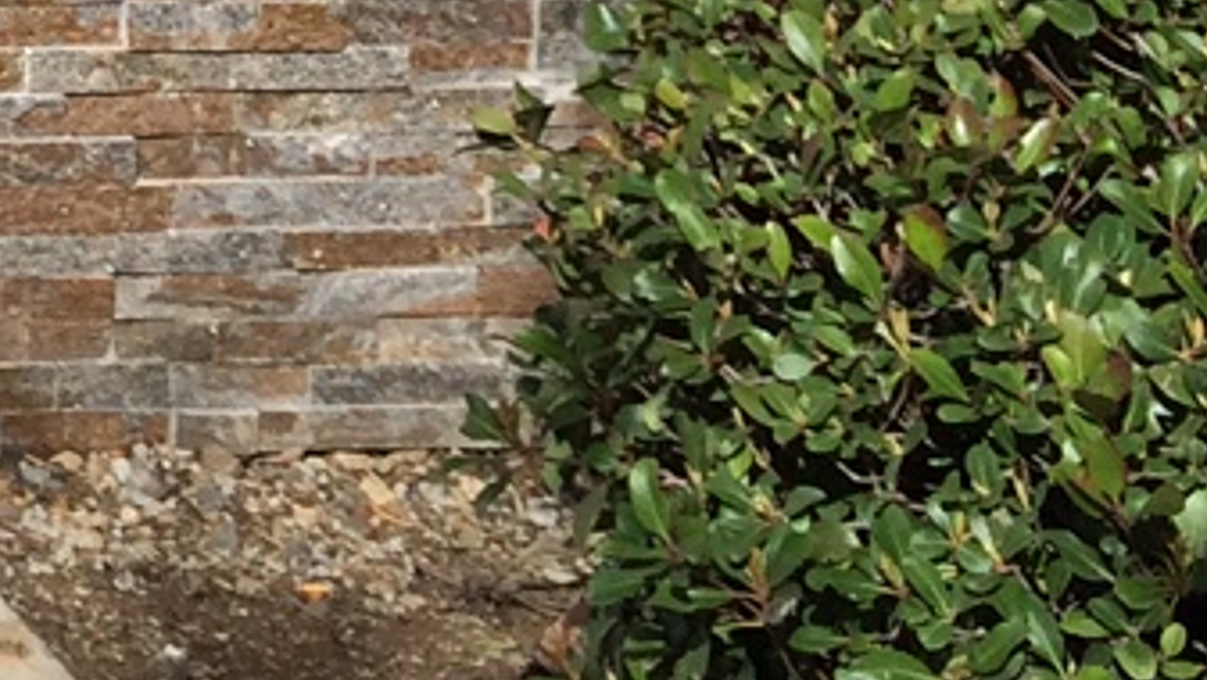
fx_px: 4899
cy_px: -1245
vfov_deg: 7.2
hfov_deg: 12.0
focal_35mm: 153
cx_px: -1447
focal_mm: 4.15
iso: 32
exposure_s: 1/2740
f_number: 2.2
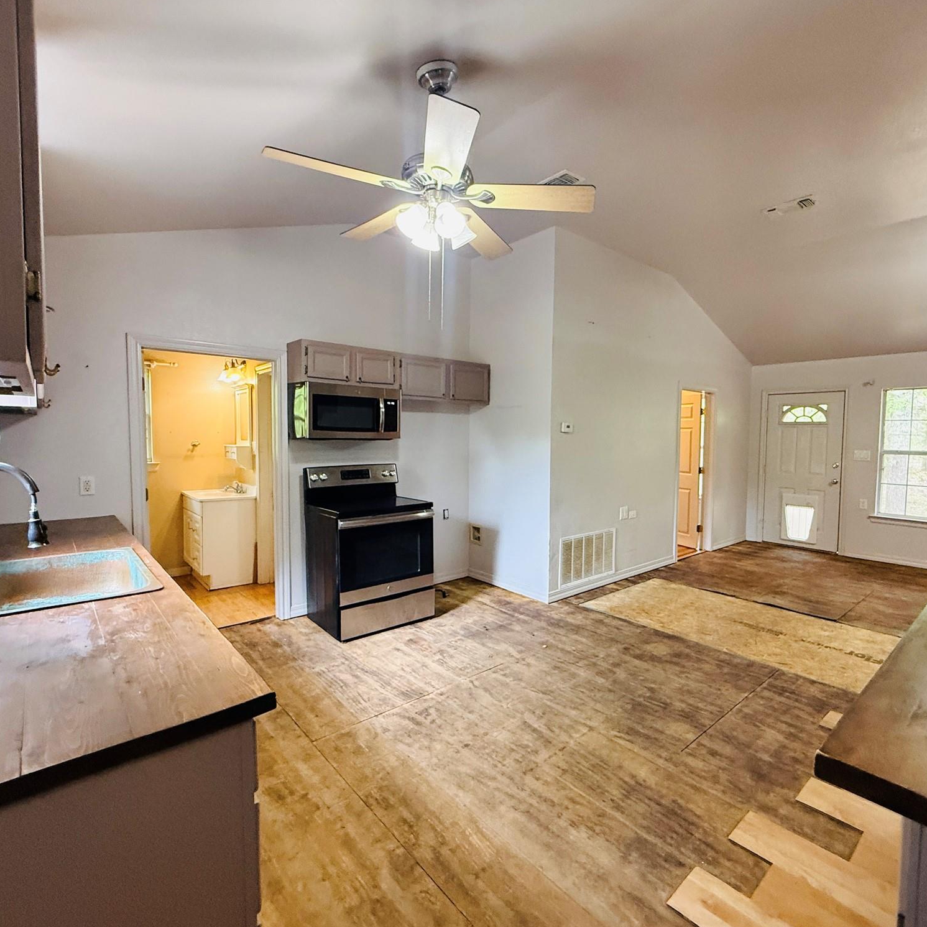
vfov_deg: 84.0
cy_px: 463
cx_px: 525
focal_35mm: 17
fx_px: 515
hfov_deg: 83.5
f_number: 2.2
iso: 500
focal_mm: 2.22
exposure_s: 1/60
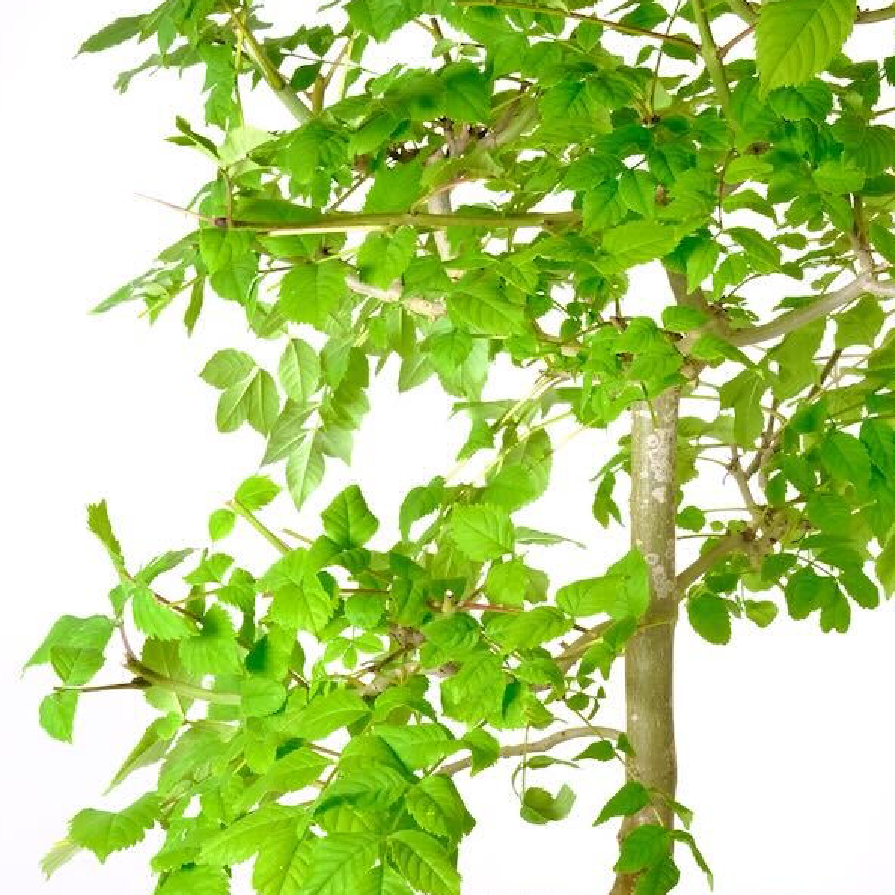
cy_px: 395
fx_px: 4446
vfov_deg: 11.5
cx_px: 585
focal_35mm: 152
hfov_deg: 11.5
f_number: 13
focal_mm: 55
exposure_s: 1/15
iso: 2500
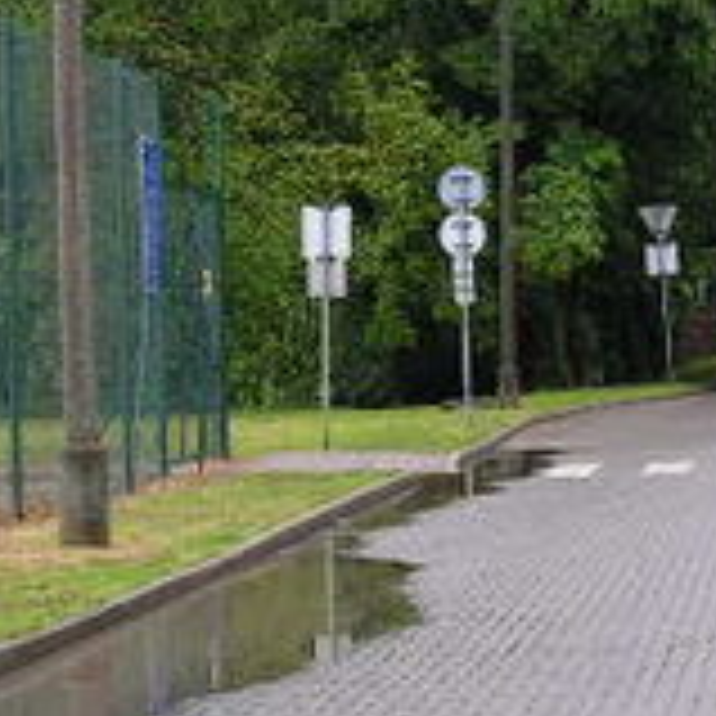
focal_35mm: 158
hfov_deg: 10.9
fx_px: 3697
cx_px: 829
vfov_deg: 11.1
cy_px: 466
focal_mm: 9.6
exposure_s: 1/80
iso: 64
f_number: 3.3
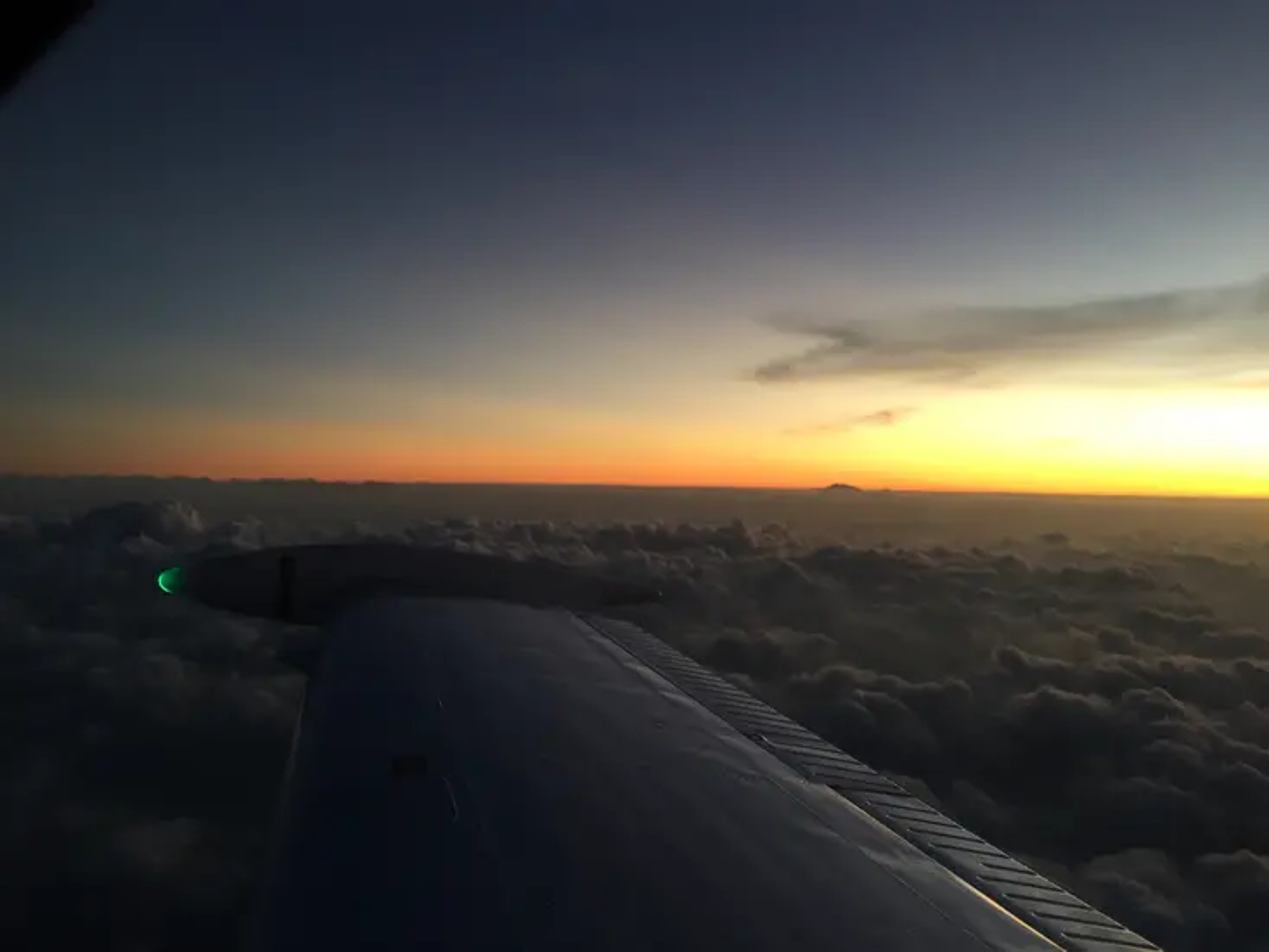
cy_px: 476
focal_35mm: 29
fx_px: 1063
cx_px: 634
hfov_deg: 61.7
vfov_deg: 48.2
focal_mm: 4.15
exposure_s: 1/33
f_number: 2.2
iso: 80
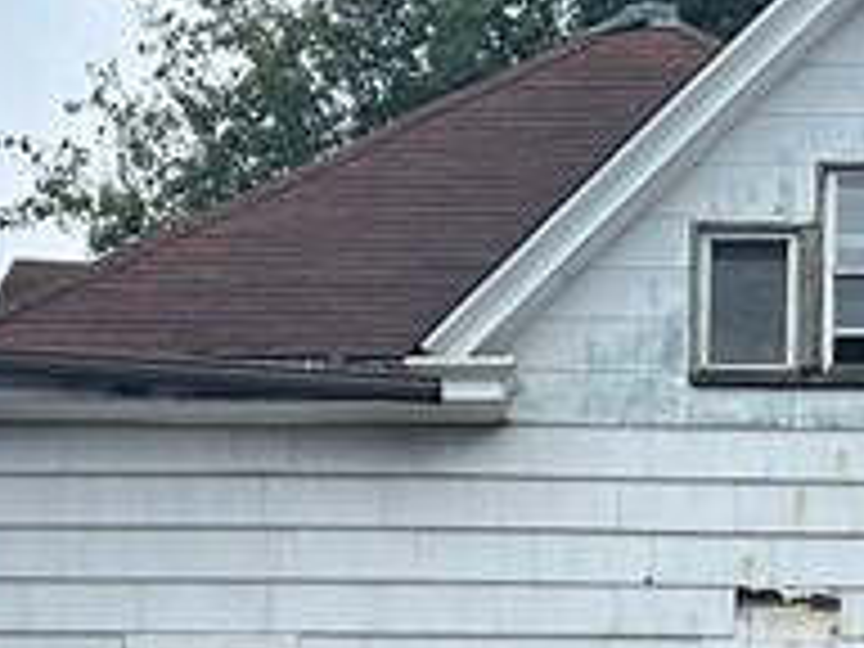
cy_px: 1174
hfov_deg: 14.2
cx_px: 590
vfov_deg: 10.1
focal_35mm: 139
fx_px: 3469
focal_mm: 5.7
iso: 50
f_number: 1.5
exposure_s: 1/2083
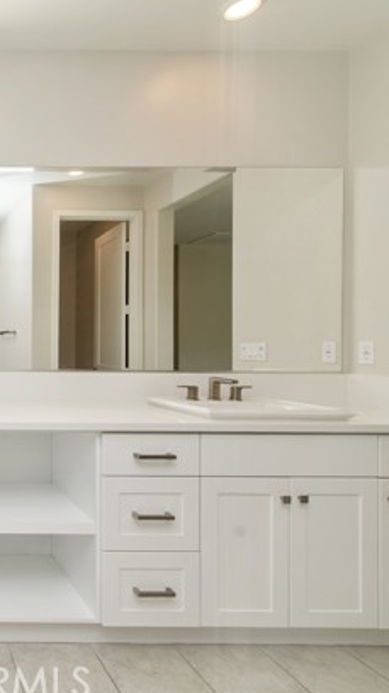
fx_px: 422
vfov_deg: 78.7
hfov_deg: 36.1
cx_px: -97
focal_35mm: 23
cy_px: 345
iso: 100
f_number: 6.3
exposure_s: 1/160
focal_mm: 14
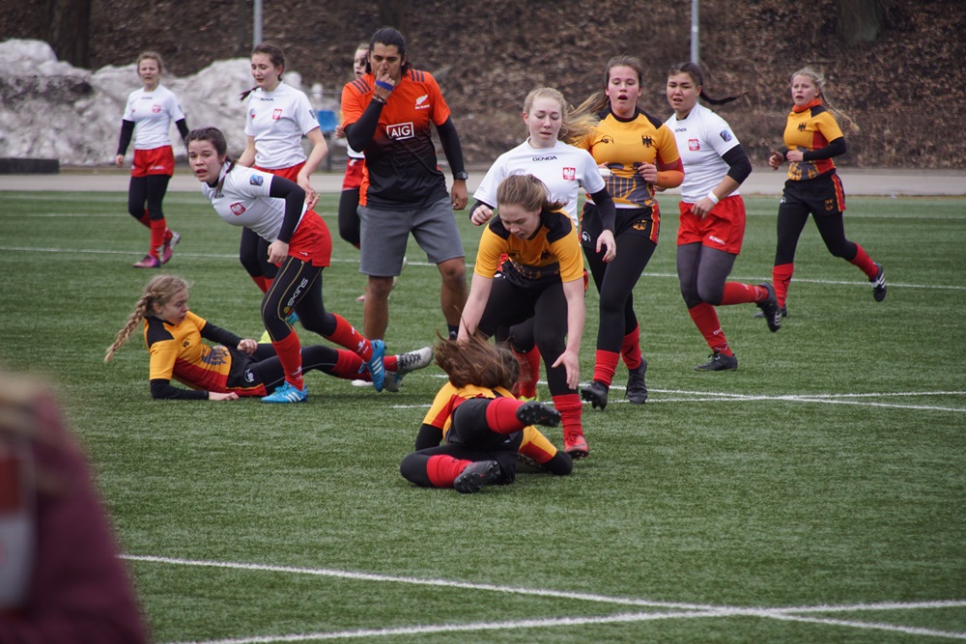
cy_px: 322
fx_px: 8051
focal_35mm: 300
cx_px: 483
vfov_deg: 4.6
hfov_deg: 6.9
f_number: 6.3
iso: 250
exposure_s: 1/320
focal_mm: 200
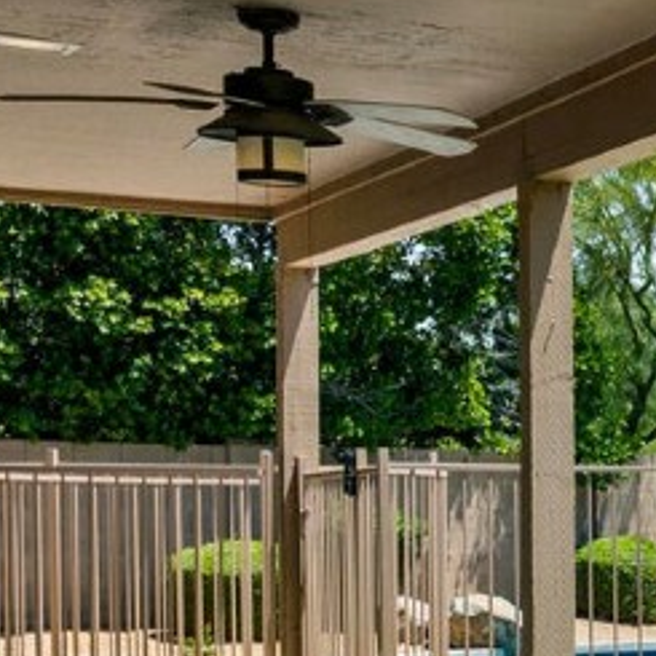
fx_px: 2273
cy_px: 477
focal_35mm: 106
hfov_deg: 11.6
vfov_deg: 16.4
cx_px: 1818
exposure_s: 1/160
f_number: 9
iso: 250
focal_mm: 17
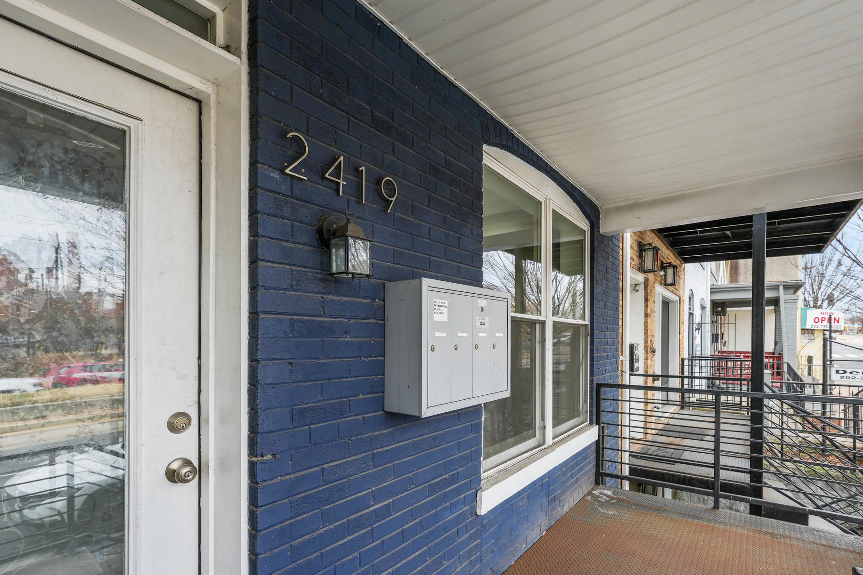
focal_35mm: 16
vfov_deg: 73.5
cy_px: 318
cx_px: 472
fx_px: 383
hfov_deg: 96.5
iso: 160
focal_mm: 14
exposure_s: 1/50
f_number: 7.1
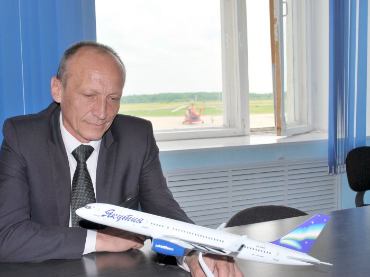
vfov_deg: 33.6
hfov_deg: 43.8
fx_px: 460
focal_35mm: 43
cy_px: 137
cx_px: 164
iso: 100
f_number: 6.3
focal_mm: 26
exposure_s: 1/200
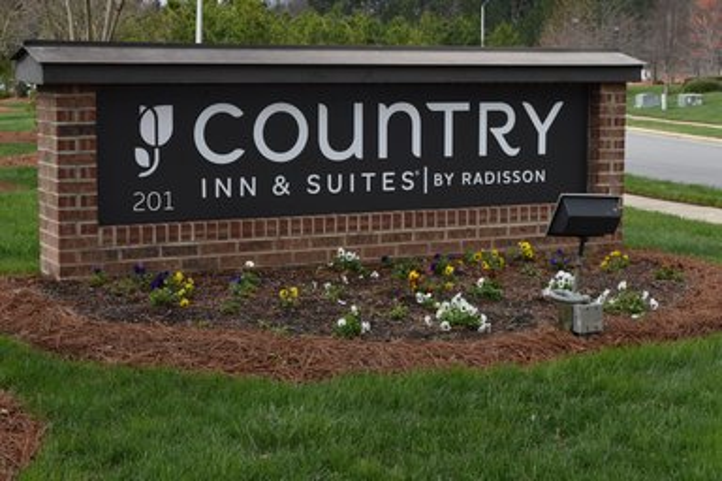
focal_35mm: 44
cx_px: 361
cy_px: 240
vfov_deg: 30.8
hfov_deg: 45.0
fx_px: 872
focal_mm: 29
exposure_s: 1/320
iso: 200
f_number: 9
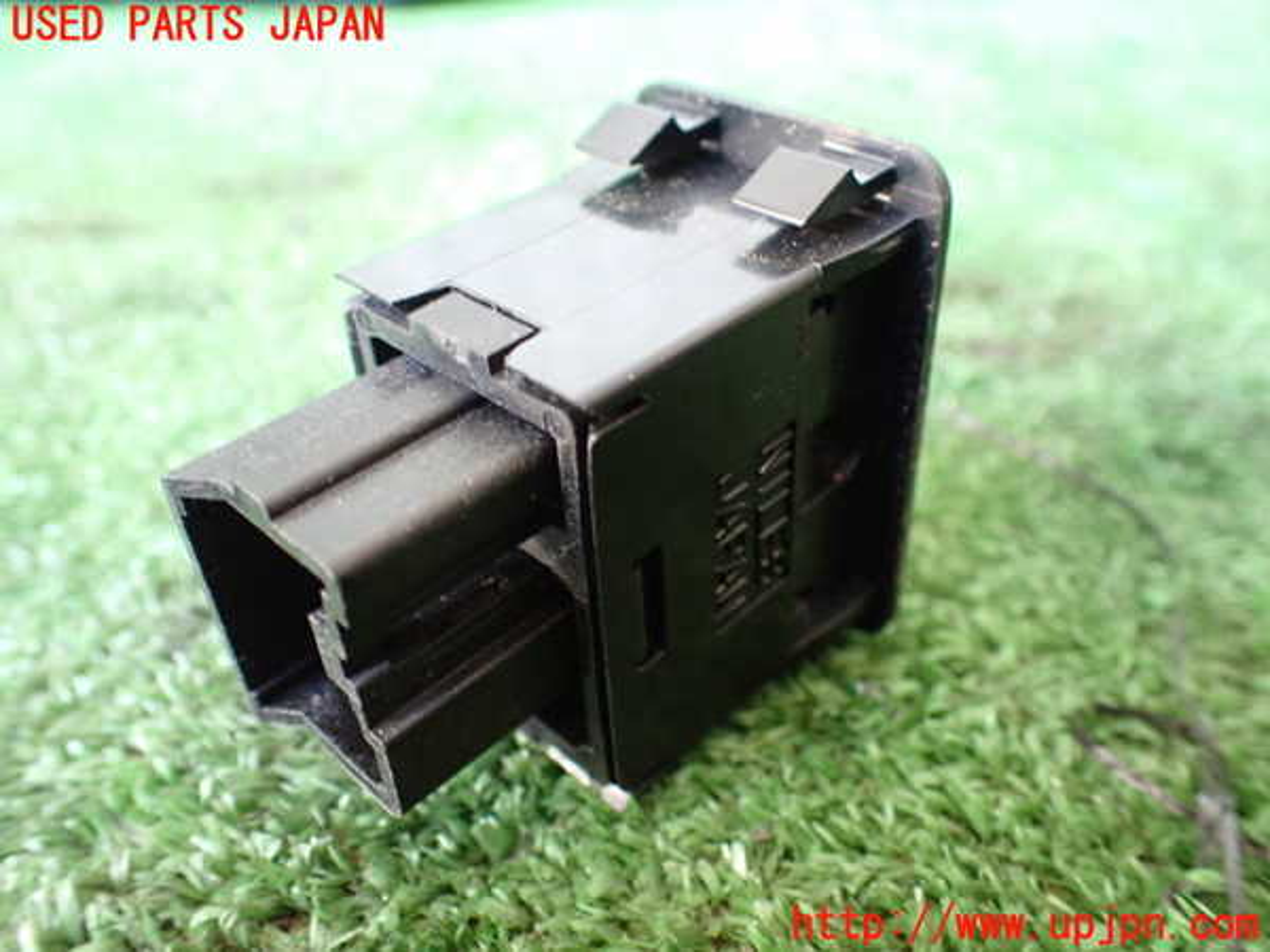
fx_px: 1101
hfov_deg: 60.0
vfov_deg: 46.8
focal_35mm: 30
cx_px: 635
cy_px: 476
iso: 800
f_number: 2.3
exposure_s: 1/30
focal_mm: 5.4
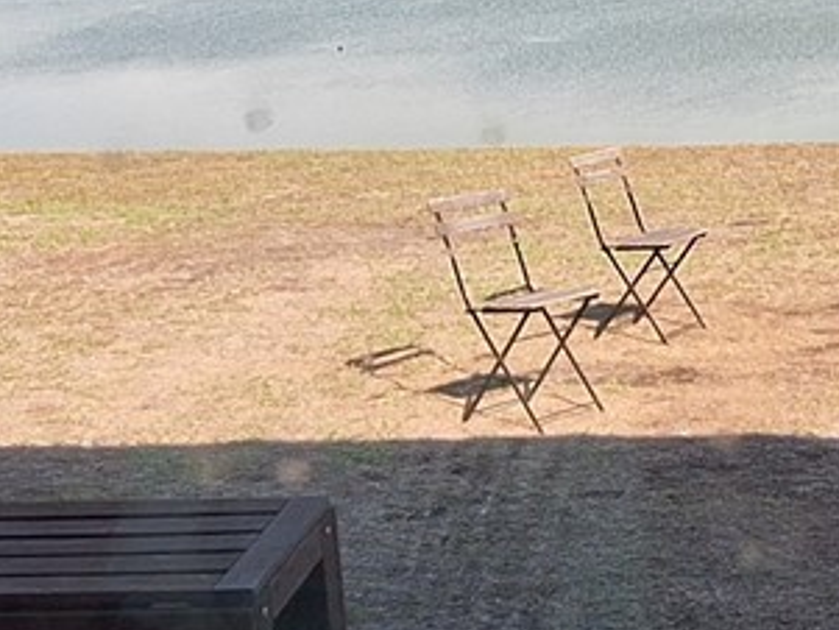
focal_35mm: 69
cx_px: 884
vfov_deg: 21.3
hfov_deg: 26.3
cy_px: 251
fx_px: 1673
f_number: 2.2
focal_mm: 1.74
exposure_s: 1/613
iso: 40
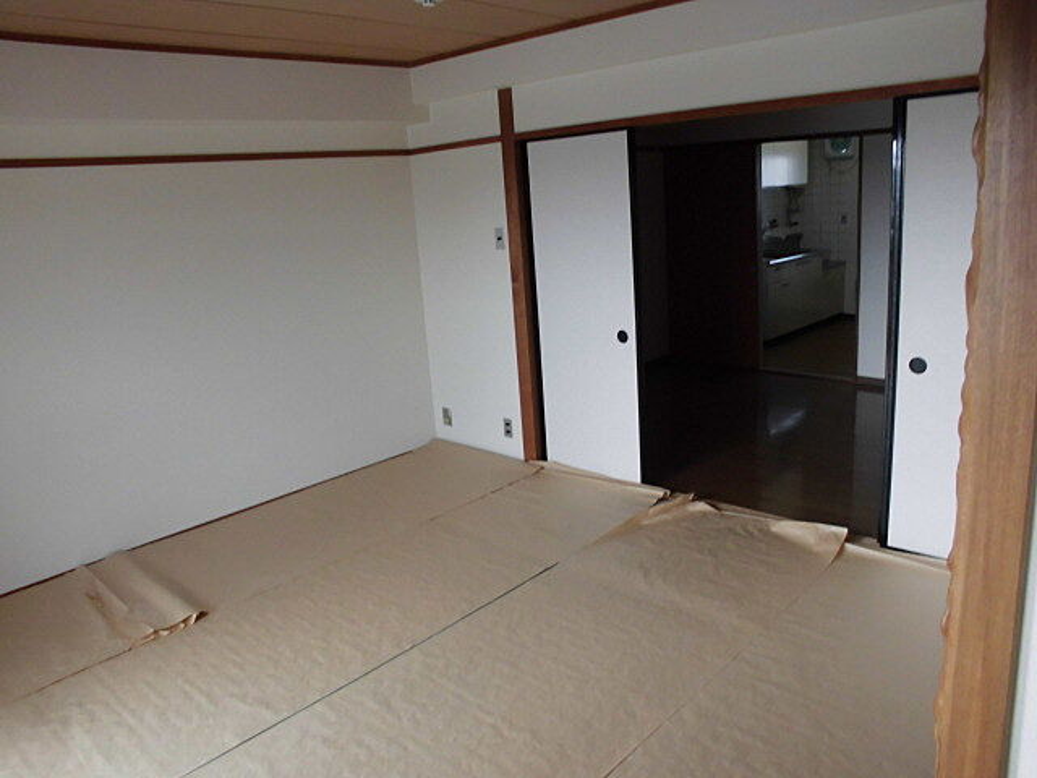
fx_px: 779
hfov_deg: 67.3
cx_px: 518
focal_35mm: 26
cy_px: 389
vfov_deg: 53.1
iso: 100
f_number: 3.5
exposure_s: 1/60
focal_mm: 4.6
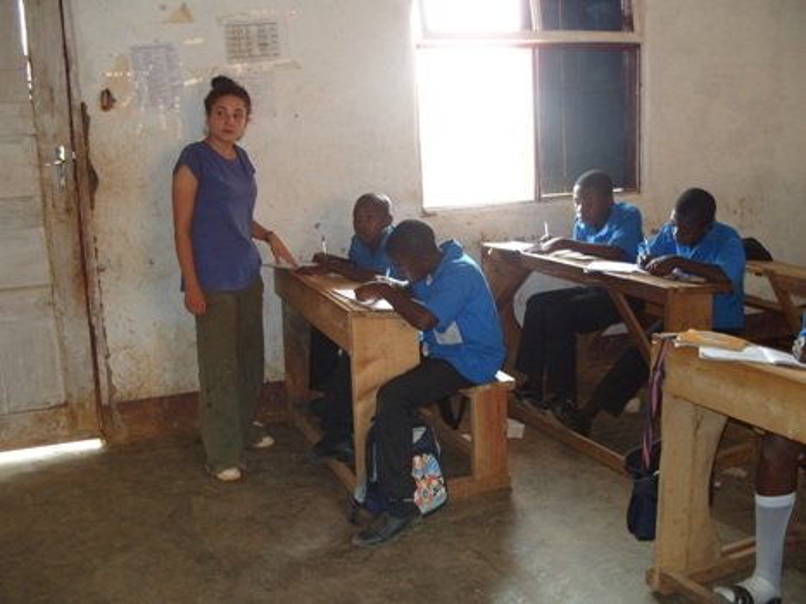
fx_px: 815
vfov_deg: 40.7
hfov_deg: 52.6
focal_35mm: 35
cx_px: 403
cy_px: 302
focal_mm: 7.8
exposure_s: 1/15
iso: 80
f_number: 2.8
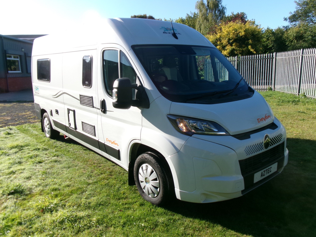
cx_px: 158
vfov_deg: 49.7
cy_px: 118
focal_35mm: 28
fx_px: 256
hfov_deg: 63.4
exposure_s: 1/56
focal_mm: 5.1
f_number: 10.8
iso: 100
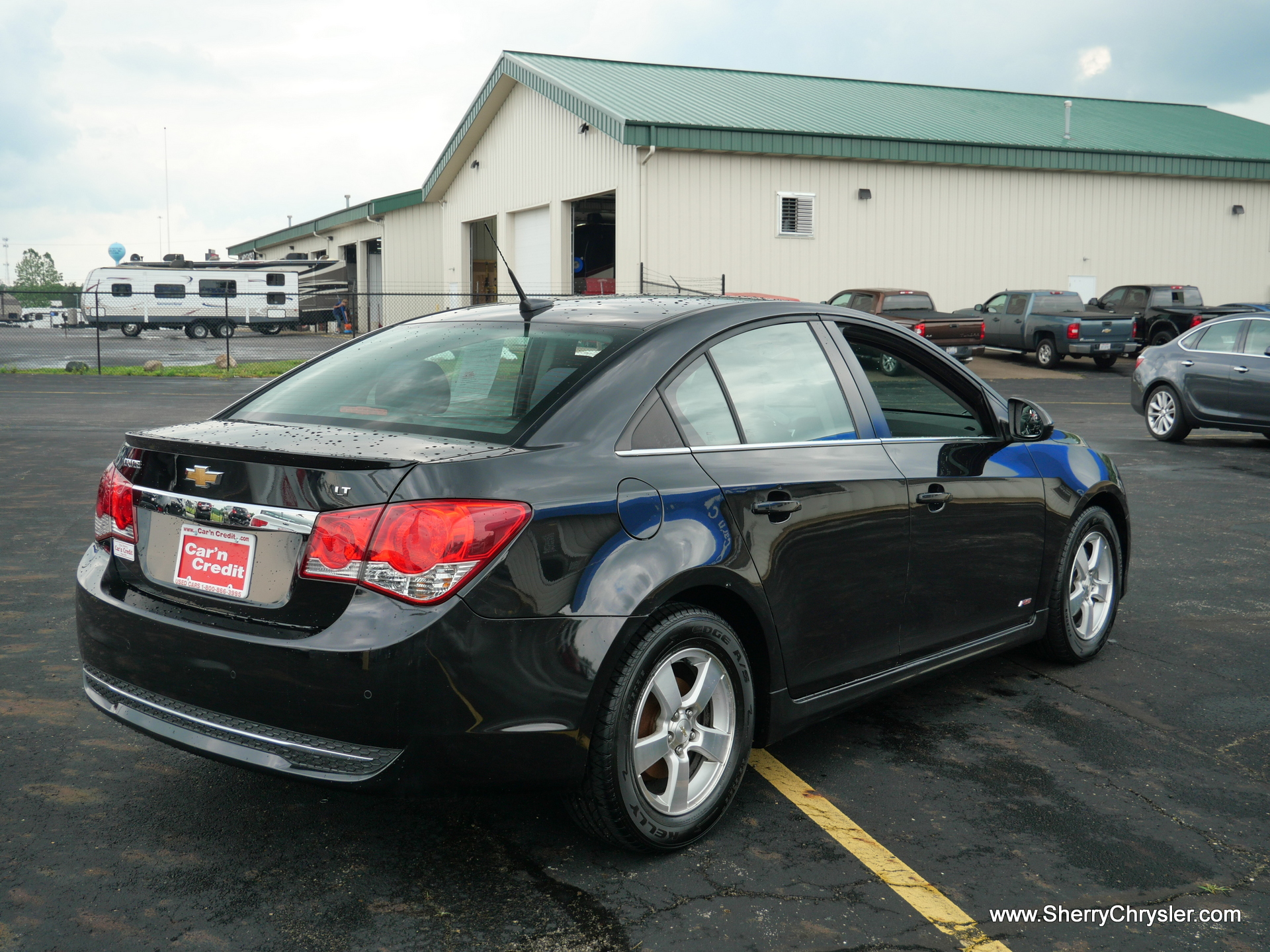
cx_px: 635
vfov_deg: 39.7
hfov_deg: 51.4
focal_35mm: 36
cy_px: 476
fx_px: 1321
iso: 200
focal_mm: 18
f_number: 4.5
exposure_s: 1/160
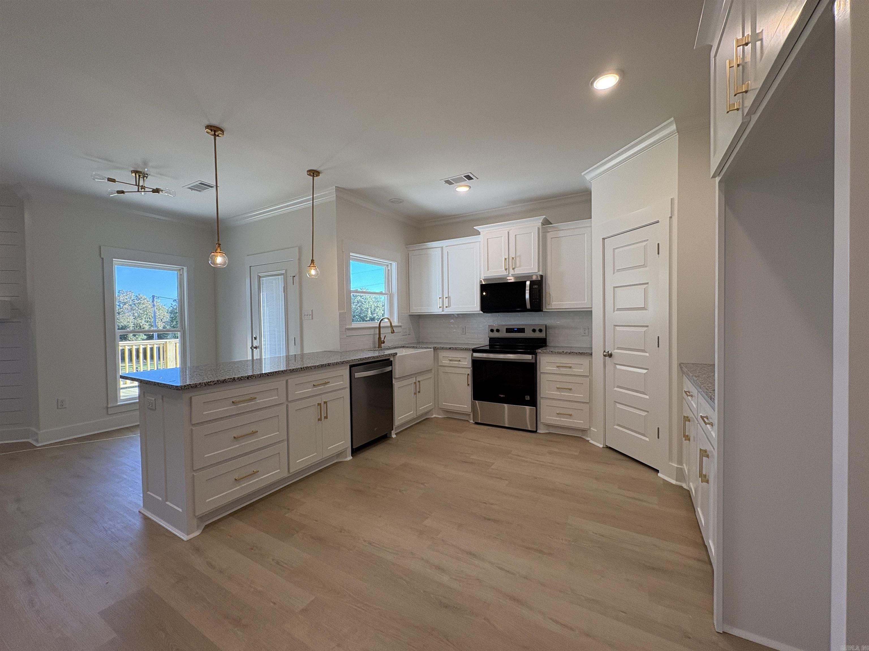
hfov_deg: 102.1
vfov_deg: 85.7
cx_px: 434
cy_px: 326
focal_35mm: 14
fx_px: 351
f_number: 2.2
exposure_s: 1/120
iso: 100
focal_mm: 2.22
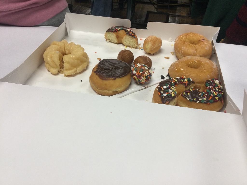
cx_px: 124
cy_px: 92
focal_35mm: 31
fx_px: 221
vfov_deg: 45.4
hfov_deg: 58.4
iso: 50
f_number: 2.4
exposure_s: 1/30
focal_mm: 3.3
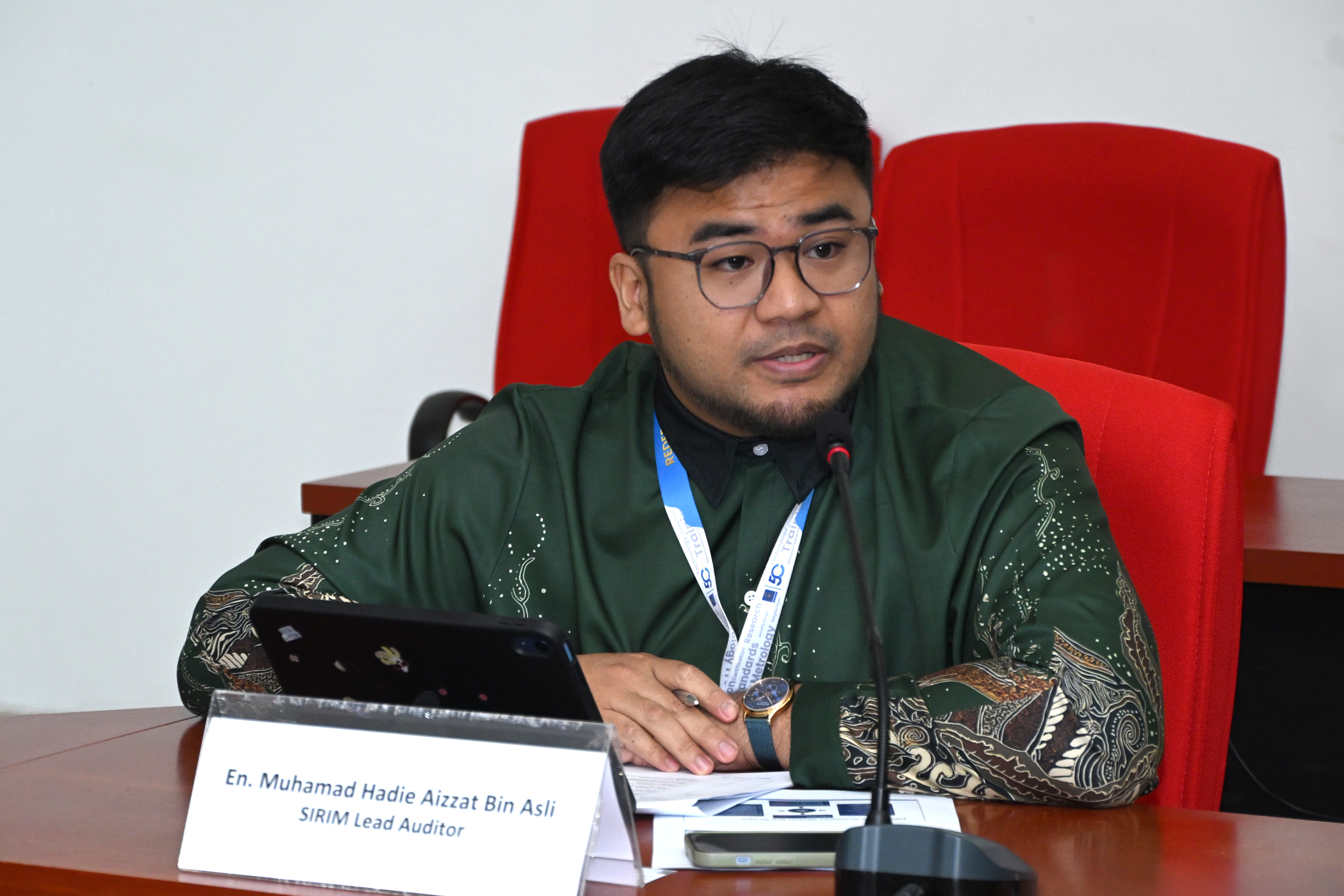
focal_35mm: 108
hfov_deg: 18.9
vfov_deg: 12.7
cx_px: 672
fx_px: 4032
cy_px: 448
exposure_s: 1/200
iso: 1250
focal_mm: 72
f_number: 5.3
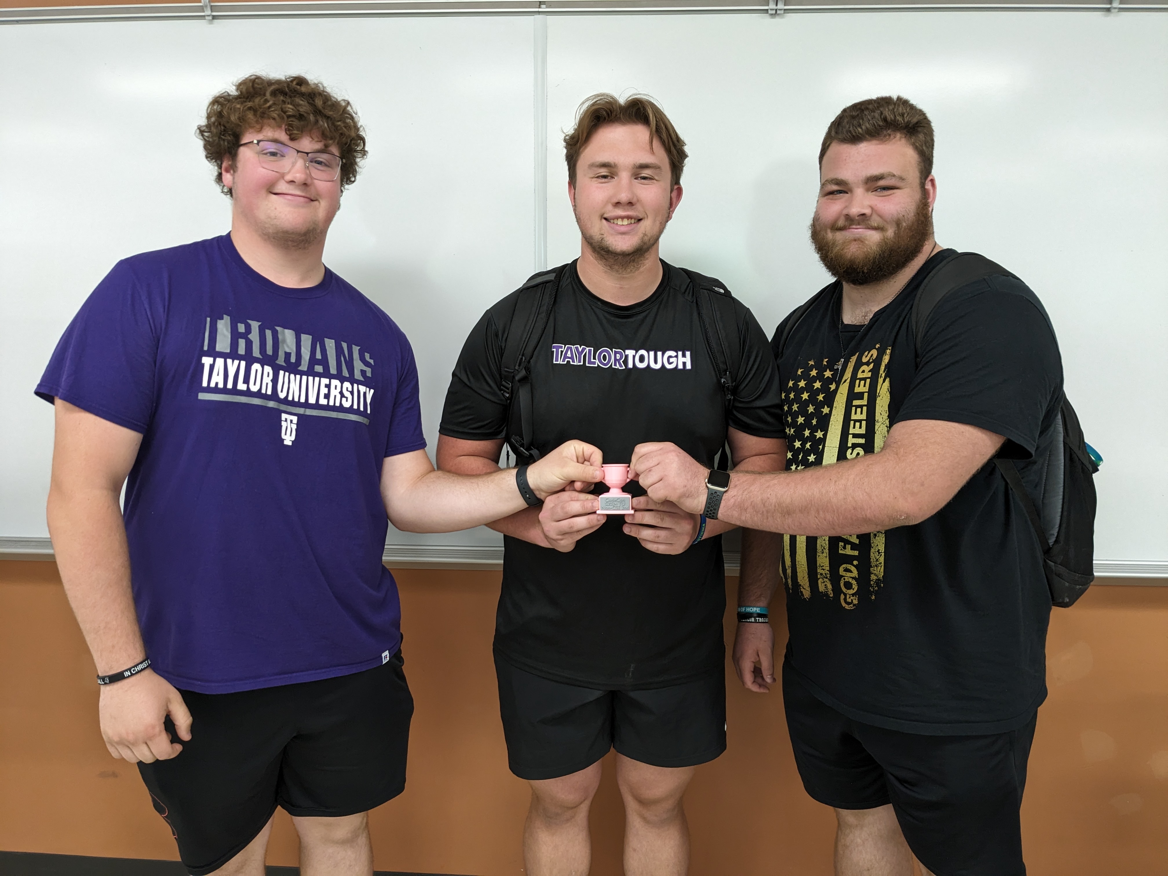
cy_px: 438
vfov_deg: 51.4
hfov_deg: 65.3
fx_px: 911
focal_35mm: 27
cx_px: 584
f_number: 1.73
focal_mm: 4.38
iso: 159
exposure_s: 1/24
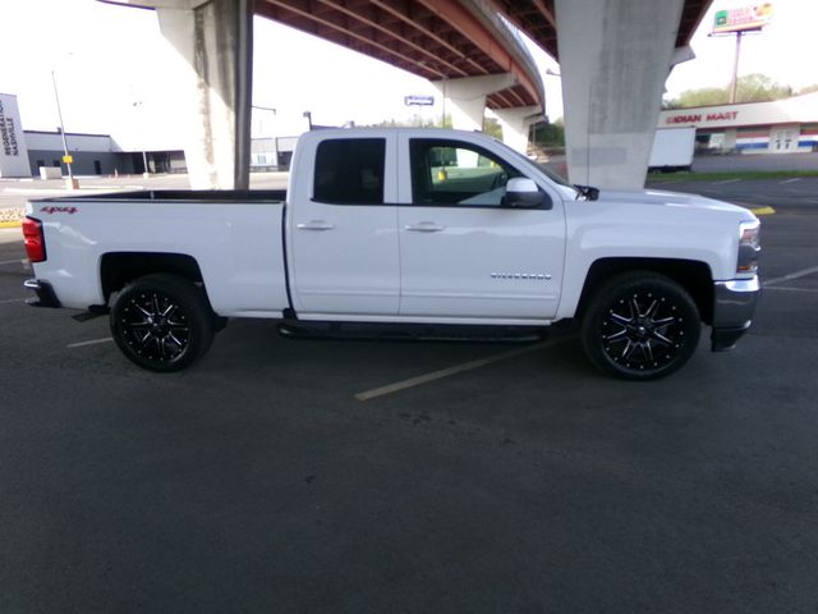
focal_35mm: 24
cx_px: 409
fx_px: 567
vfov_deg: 56.8
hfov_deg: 71.6
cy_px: 307
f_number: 11.07
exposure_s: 1/60
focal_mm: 4.3
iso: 229
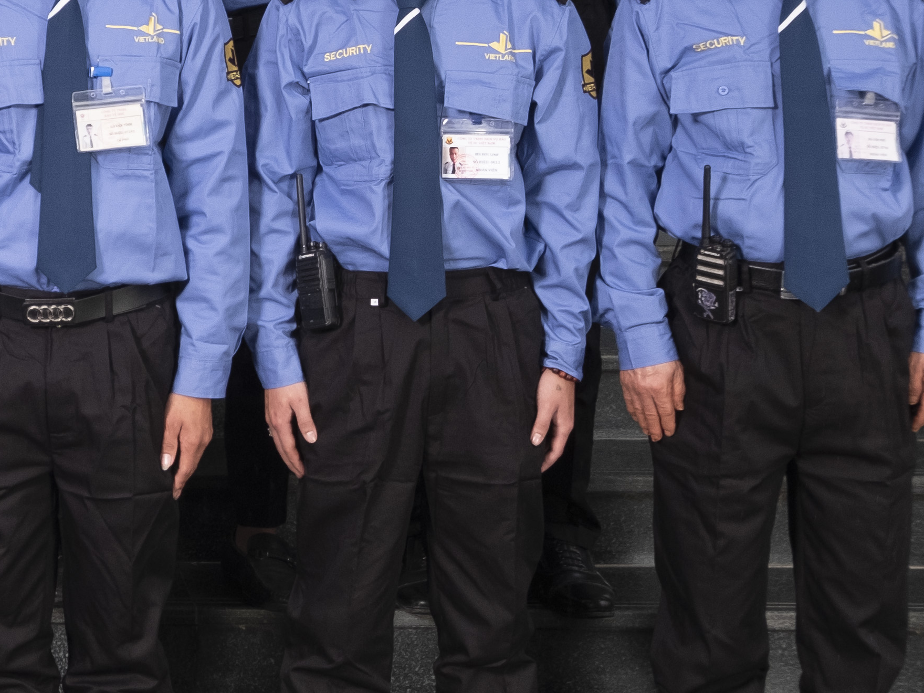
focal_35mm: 118
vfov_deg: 12.5
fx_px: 3150
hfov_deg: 15.7
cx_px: -333
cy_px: 90
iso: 400
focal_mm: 24
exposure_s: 1/125
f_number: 5.6
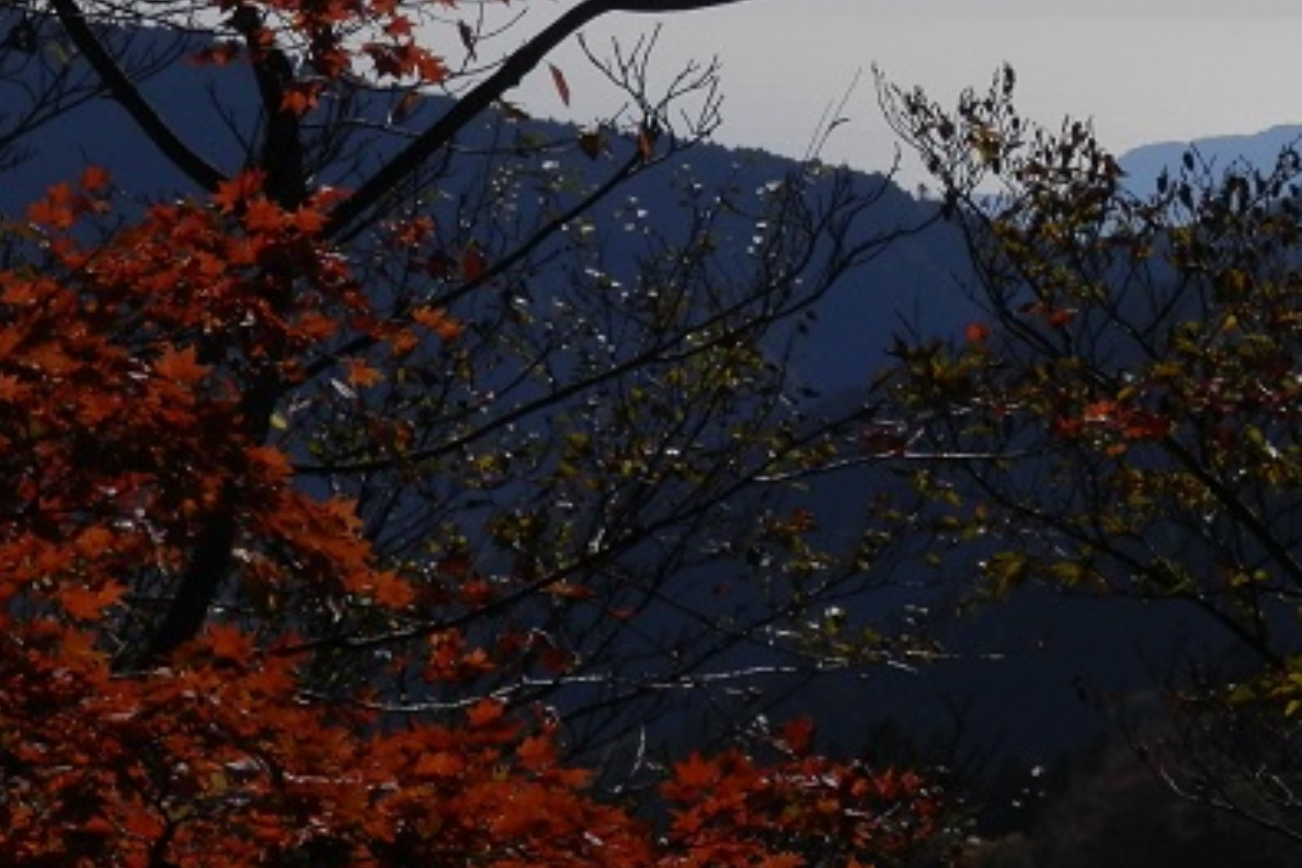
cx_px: 940
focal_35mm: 244
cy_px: 256
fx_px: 8824
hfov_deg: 8.4
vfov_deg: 5.6
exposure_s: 1/200
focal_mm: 20.9
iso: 80
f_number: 14.6
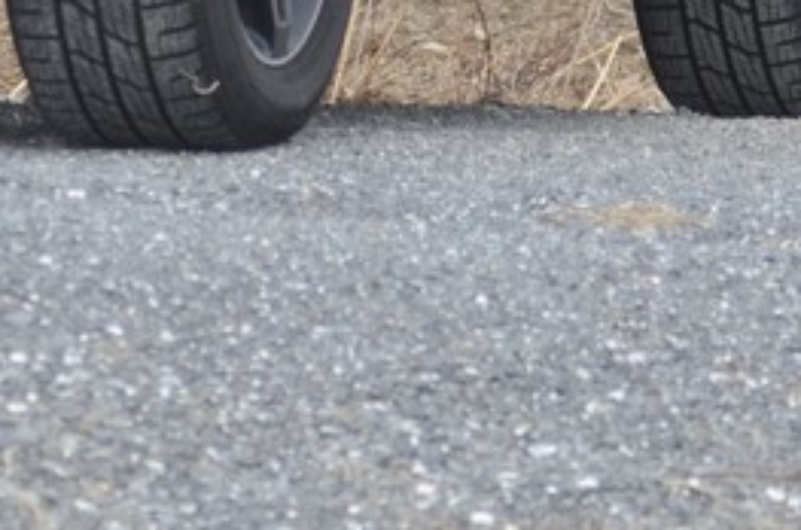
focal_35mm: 674
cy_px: -684
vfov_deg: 2.0
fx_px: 14960
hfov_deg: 3.1
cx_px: -302
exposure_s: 1/400
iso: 100
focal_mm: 80
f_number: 5
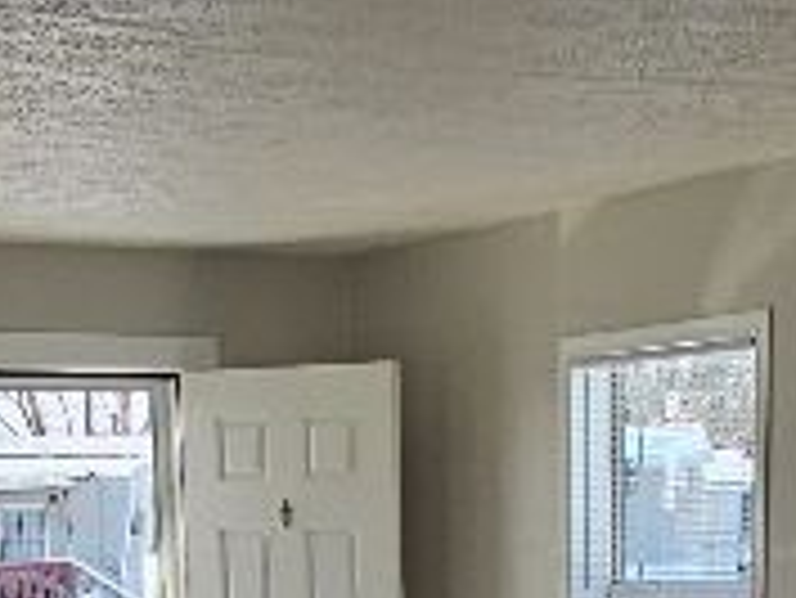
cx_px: 369
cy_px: 1156
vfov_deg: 14.3
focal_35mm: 88
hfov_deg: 22.2
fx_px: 2025
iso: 50
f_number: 2.2
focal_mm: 2.2
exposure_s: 1/380
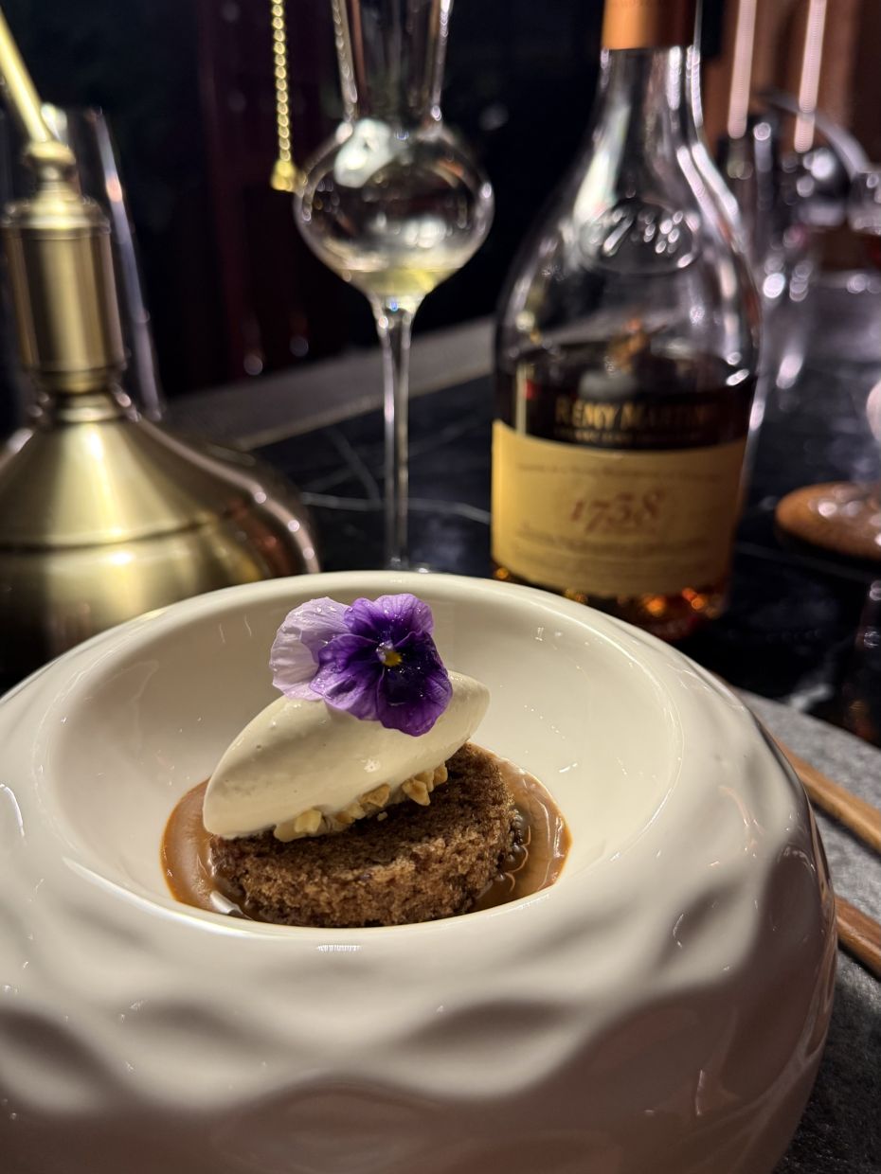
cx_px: 440
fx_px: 814
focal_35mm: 24
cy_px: 587
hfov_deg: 56.8
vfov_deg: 71.6
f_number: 1.78
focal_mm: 6.76
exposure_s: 1/60
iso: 320
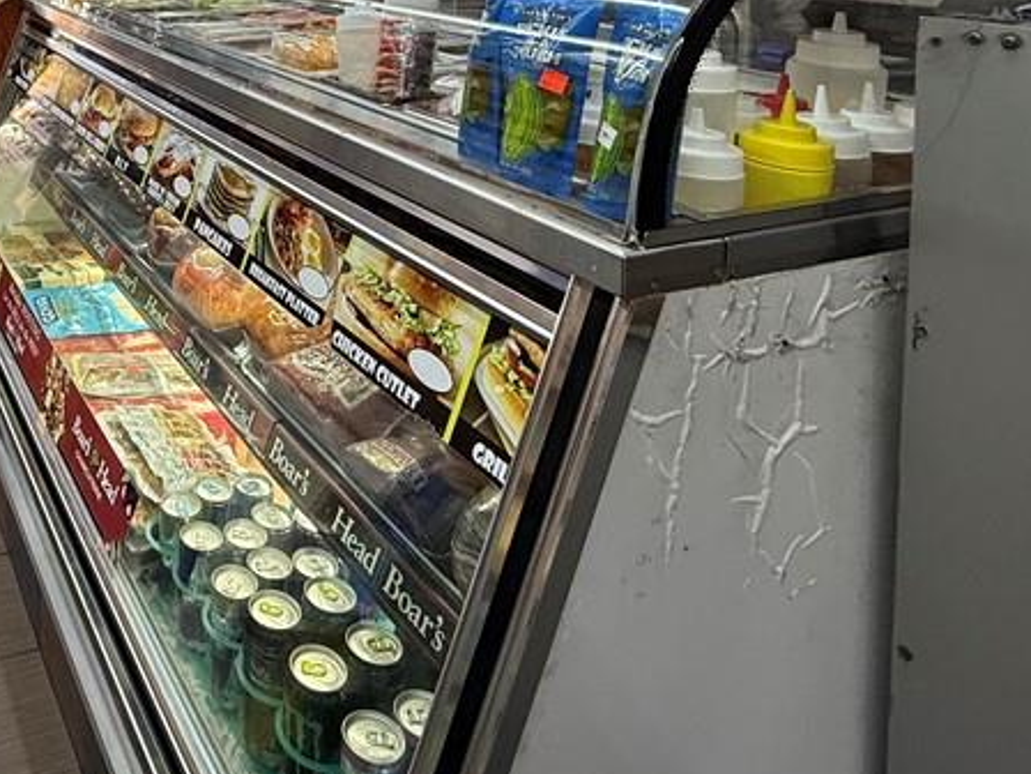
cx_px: 81
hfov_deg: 49.8
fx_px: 953
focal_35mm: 32
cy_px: -39
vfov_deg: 38.1
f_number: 2.2
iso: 160
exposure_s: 1/120
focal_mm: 2.22
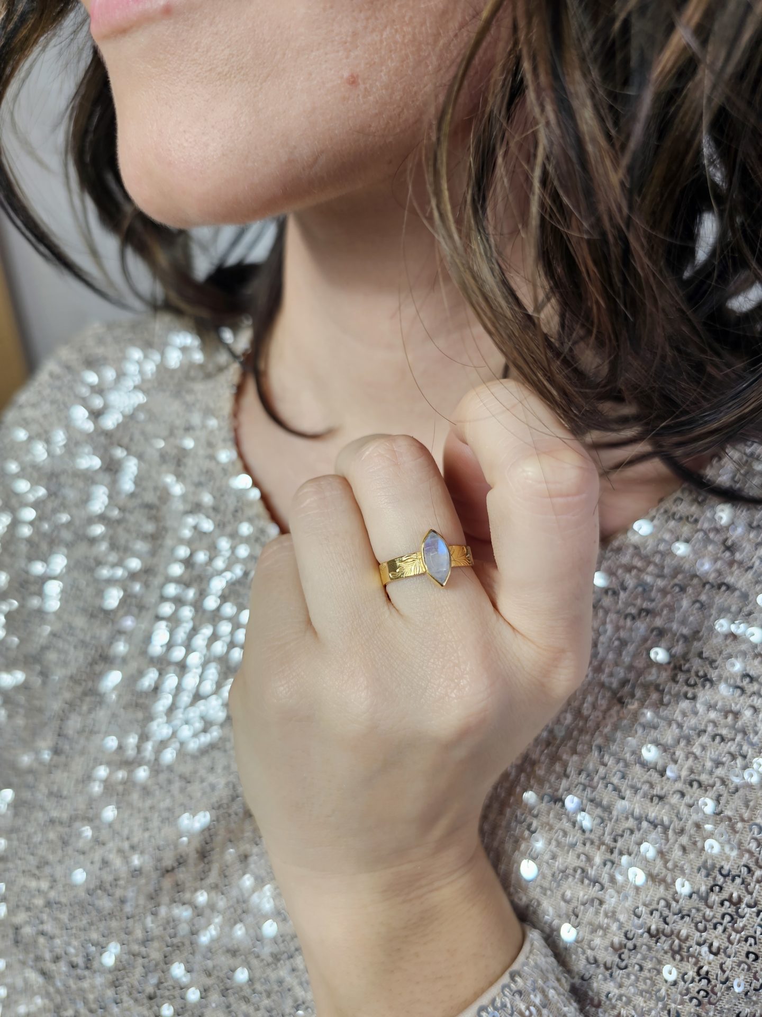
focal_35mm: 23
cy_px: 508
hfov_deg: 58.9
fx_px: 675
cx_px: 381
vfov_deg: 73.9
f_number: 1.7
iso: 80
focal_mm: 6.3
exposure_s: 1/100
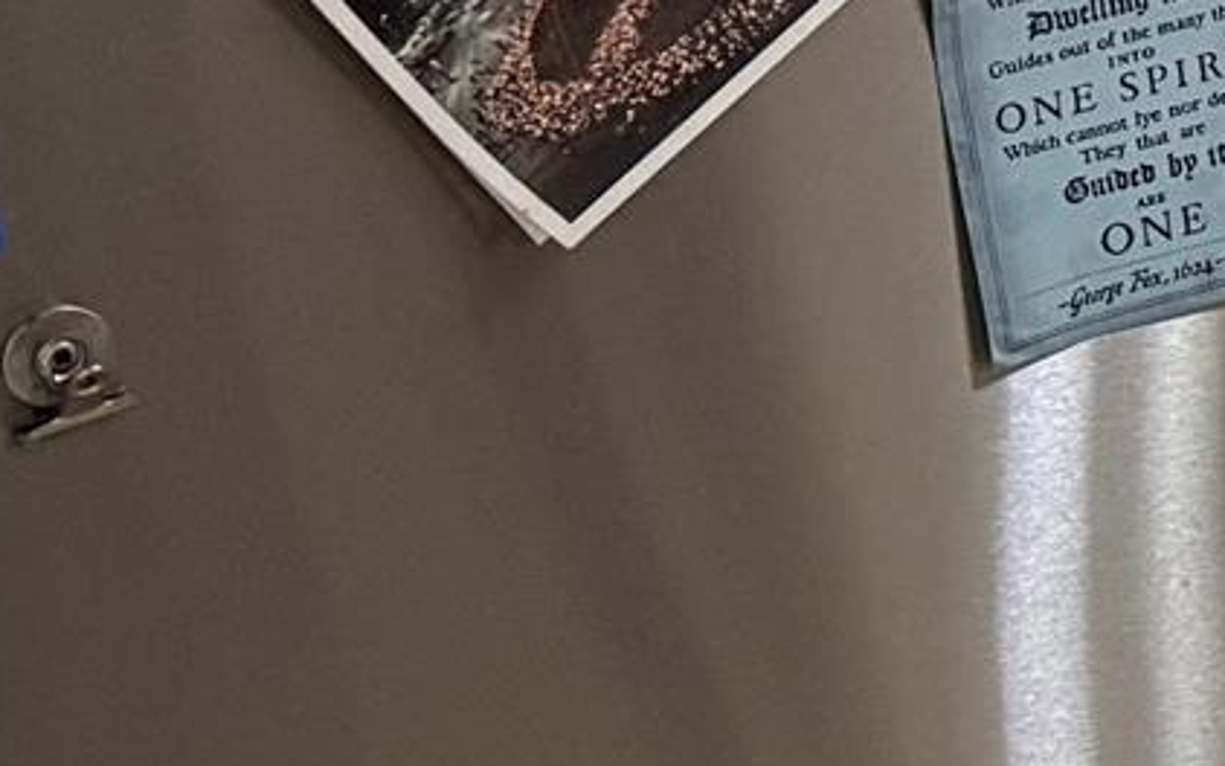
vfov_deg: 6.9
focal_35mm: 185
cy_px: -612
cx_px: 4328
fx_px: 6178
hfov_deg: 8.3
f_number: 1.78
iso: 160
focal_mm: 6.76
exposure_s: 1/60
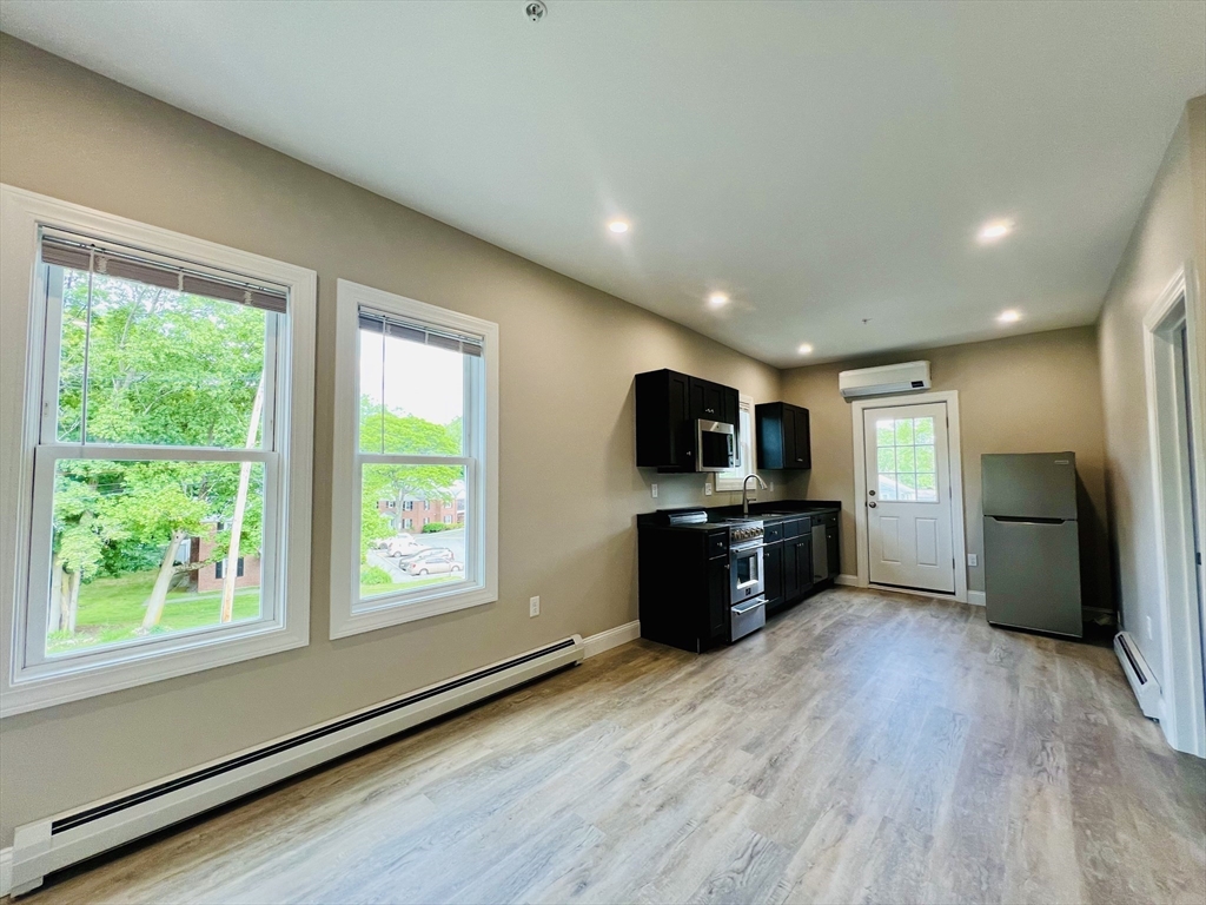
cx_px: 603
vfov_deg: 89.9
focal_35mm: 13
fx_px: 453
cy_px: 452
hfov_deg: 106.2
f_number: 1.8
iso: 80
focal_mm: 1.57
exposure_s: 1/120
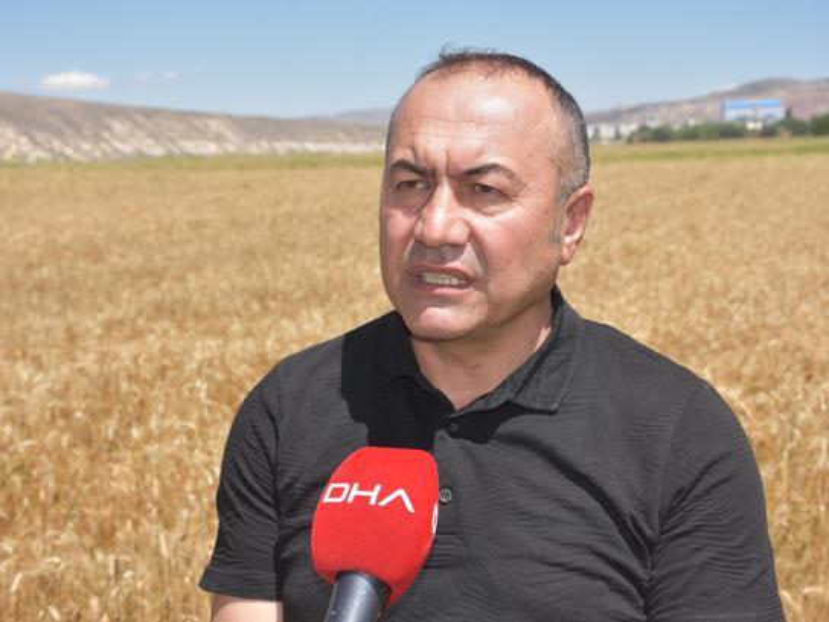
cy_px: 311
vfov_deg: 23.7
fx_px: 1485
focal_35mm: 62
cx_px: 395
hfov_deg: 31.2
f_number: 8
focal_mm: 38
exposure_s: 1/250
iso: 100
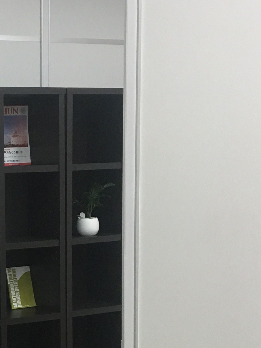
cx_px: -91
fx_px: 865
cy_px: 289
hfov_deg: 16.1
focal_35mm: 86
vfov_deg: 22.4
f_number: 2.2
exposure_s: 1/30
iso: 40
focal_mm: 4.15
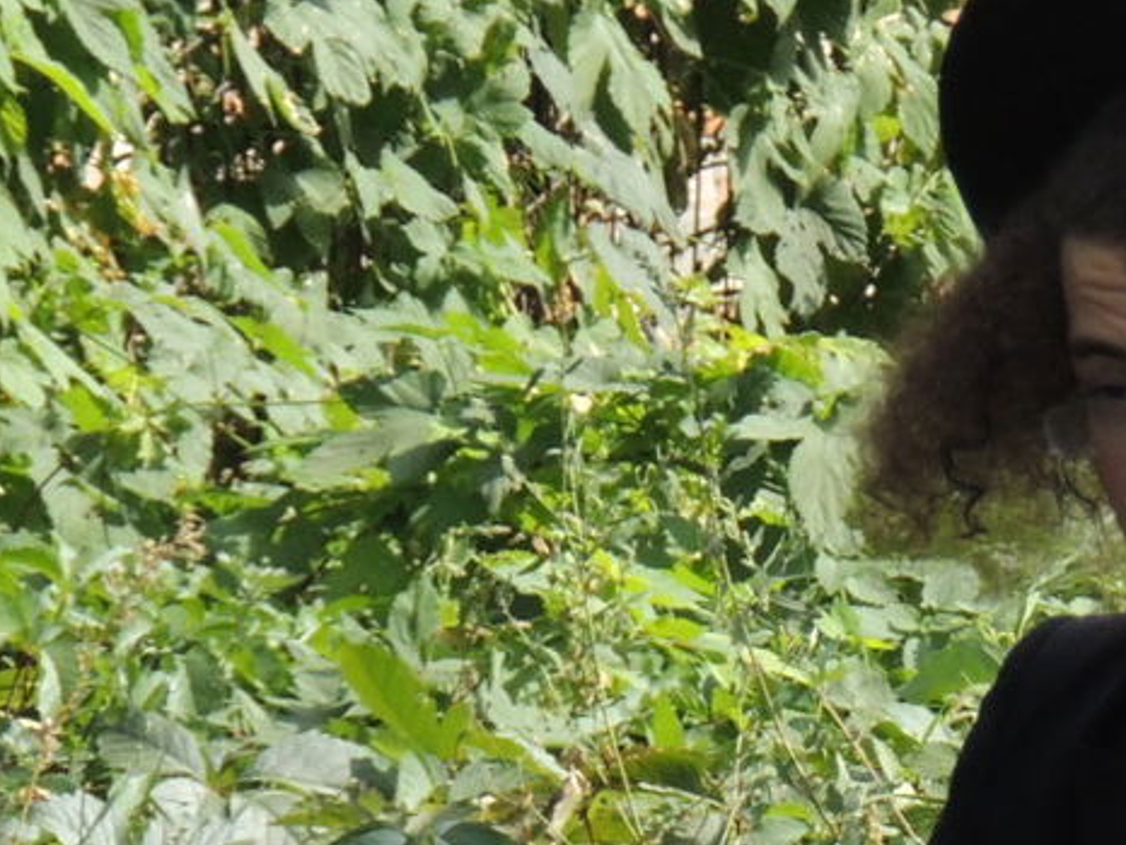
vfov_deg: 1.7
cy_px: 954
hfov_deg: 2.2
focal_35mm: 901
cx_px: 872
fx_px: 29323
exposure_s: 1/640
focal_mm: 53.5
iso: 400
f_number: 4.8
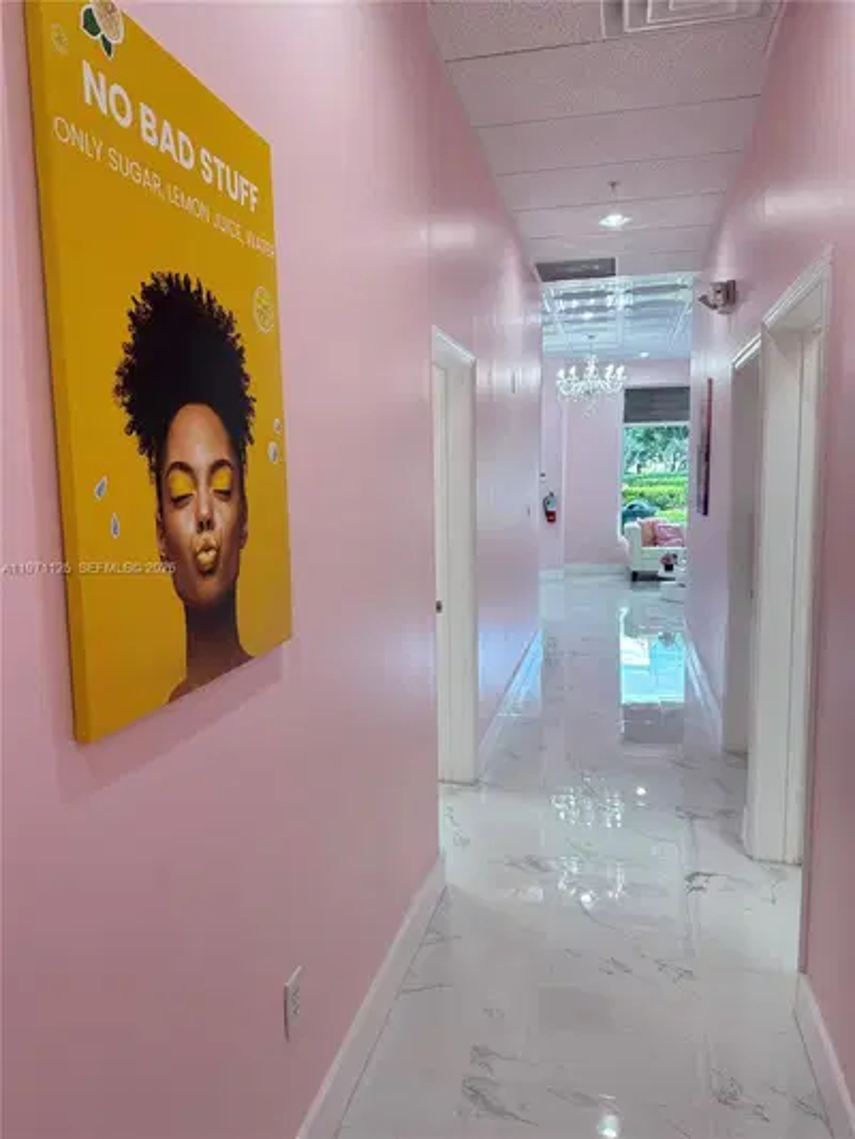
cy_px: 570
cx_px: 428
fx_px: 790
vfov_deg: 71.6
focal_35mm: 24
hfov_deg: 56.8
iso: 100
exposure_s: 1/163
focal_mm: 6.86
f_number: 1.78
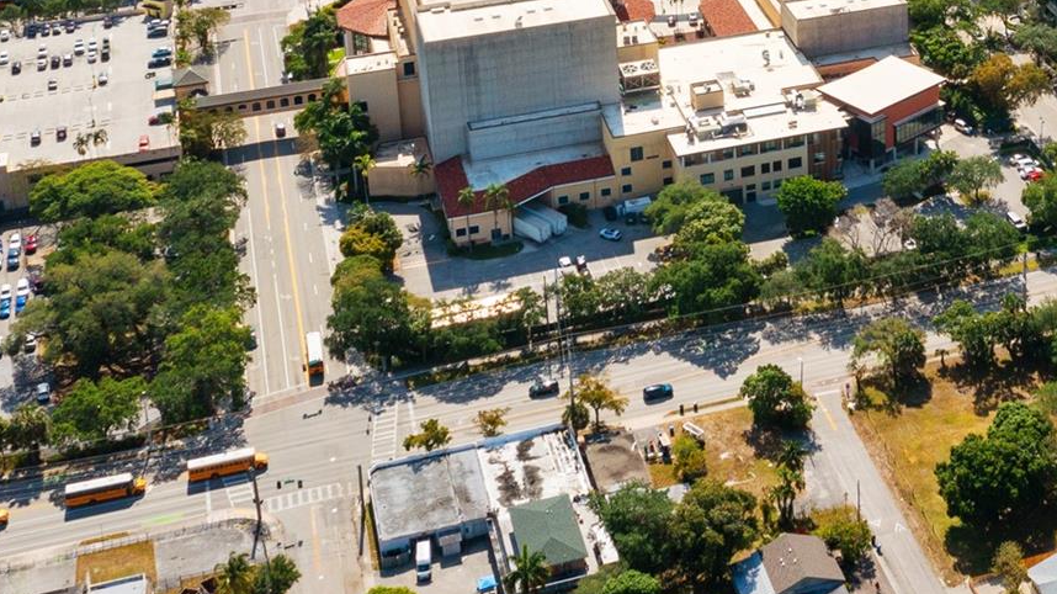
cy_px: -189
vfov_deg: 16.3
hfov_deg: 28.9
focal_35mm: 70
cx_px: 960
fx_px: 1961
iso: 100
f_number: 6.3
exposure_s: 1/640
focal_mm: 10.26
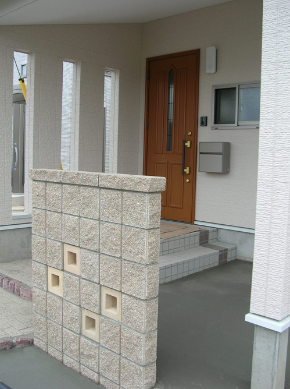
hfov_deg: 39.6
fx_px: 403
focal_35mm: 36
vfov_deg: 51.4
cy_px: 194
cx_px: 145
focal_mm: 6
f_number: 2.7
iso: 50
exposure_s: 1/203
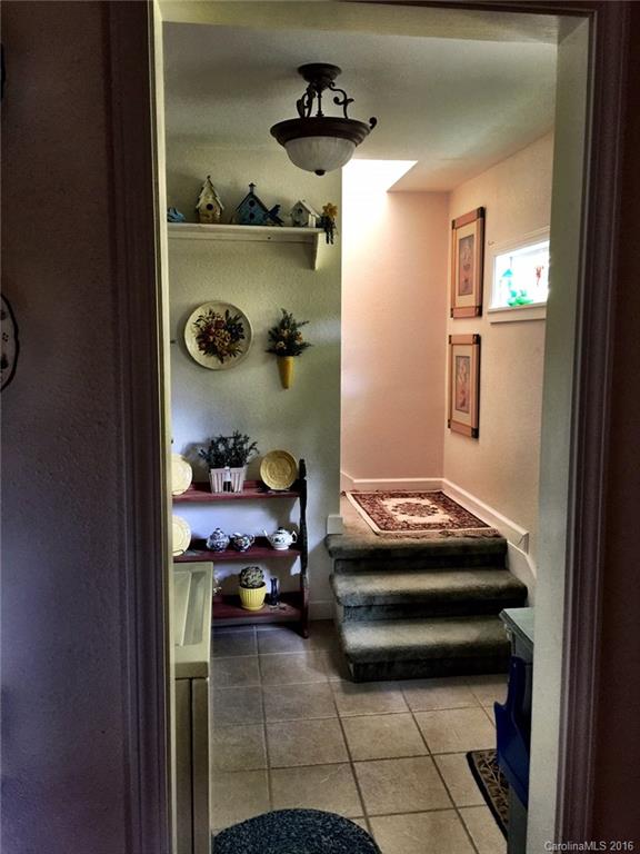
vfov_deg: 61.7
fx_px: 715
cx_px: 320
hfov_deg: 48.2
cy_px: 427
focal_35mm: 29
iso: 100
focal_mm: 4.15
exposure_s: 1/8
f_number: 2.2
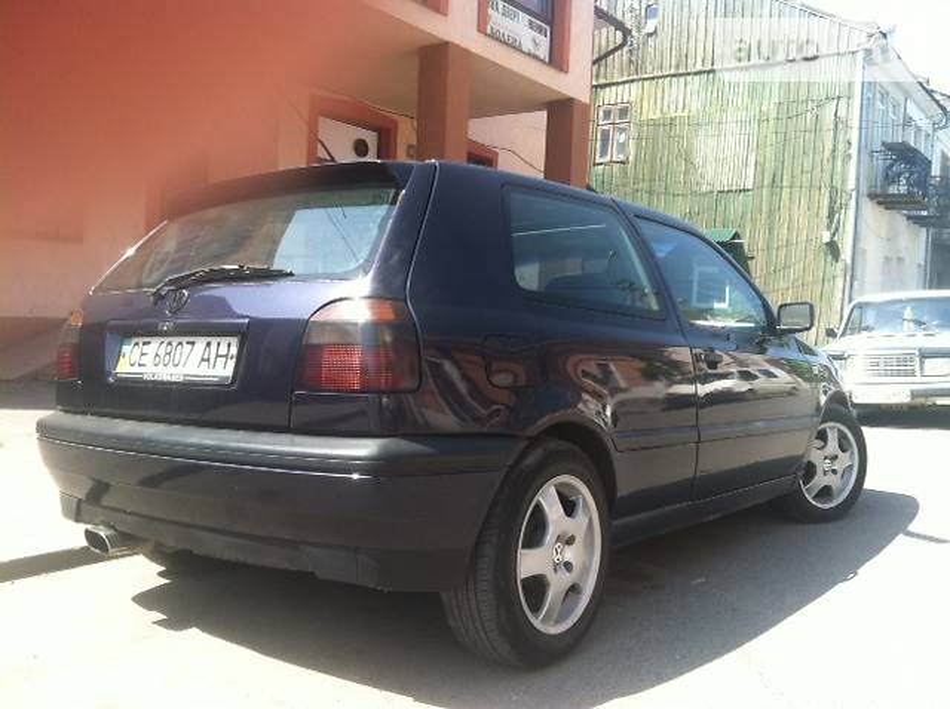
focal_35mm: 35
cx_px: 475
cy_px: 354
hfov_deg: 52.7
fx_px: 959
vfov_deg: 40.6
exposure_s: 1/343
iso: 80
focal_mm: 3.9
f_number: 2.8
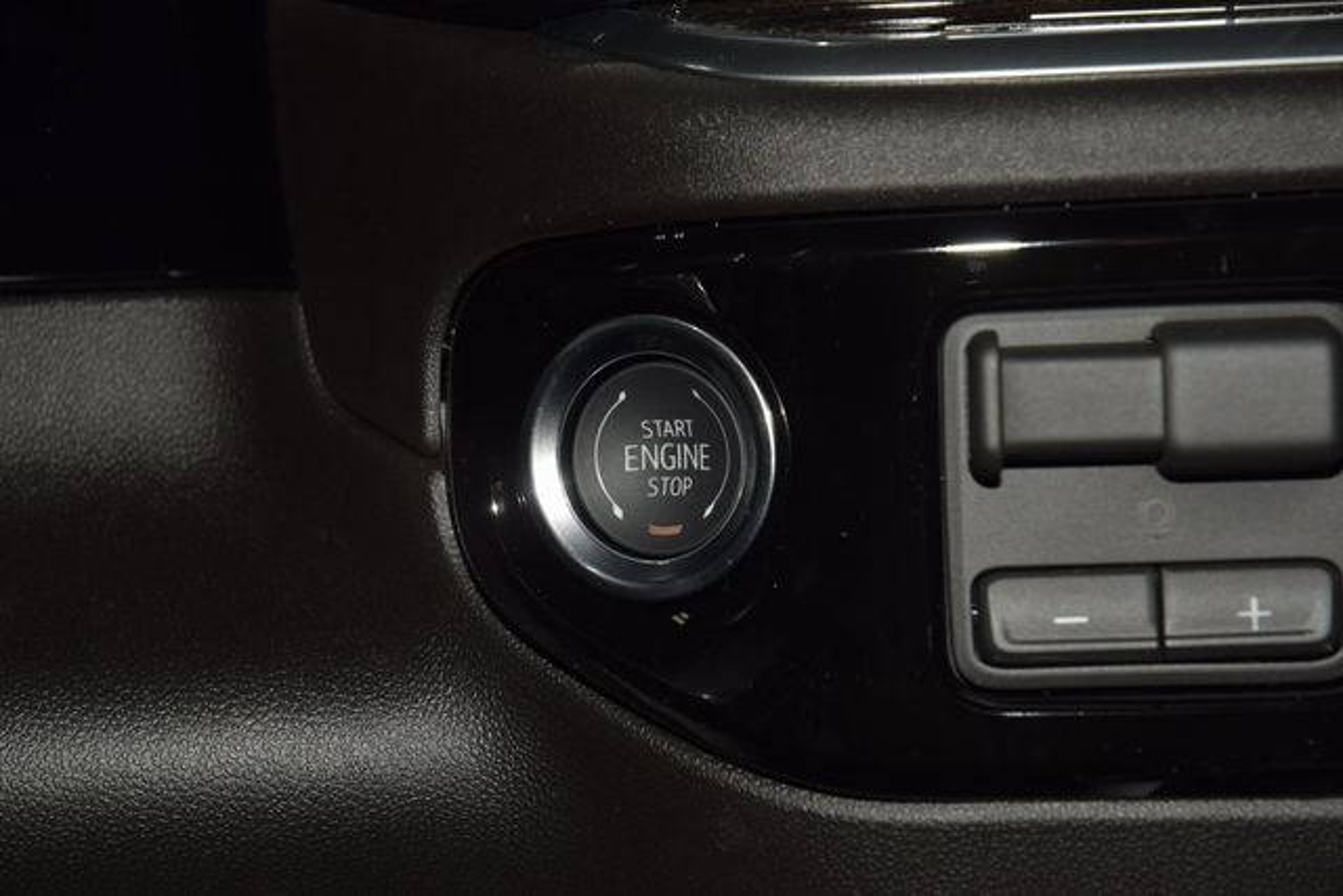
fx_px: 3918
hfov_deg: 19.5
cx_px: 672
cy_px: 448
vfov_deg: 13.0
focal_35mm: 105
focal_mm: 70
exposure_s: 1/125
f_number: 8
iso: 100
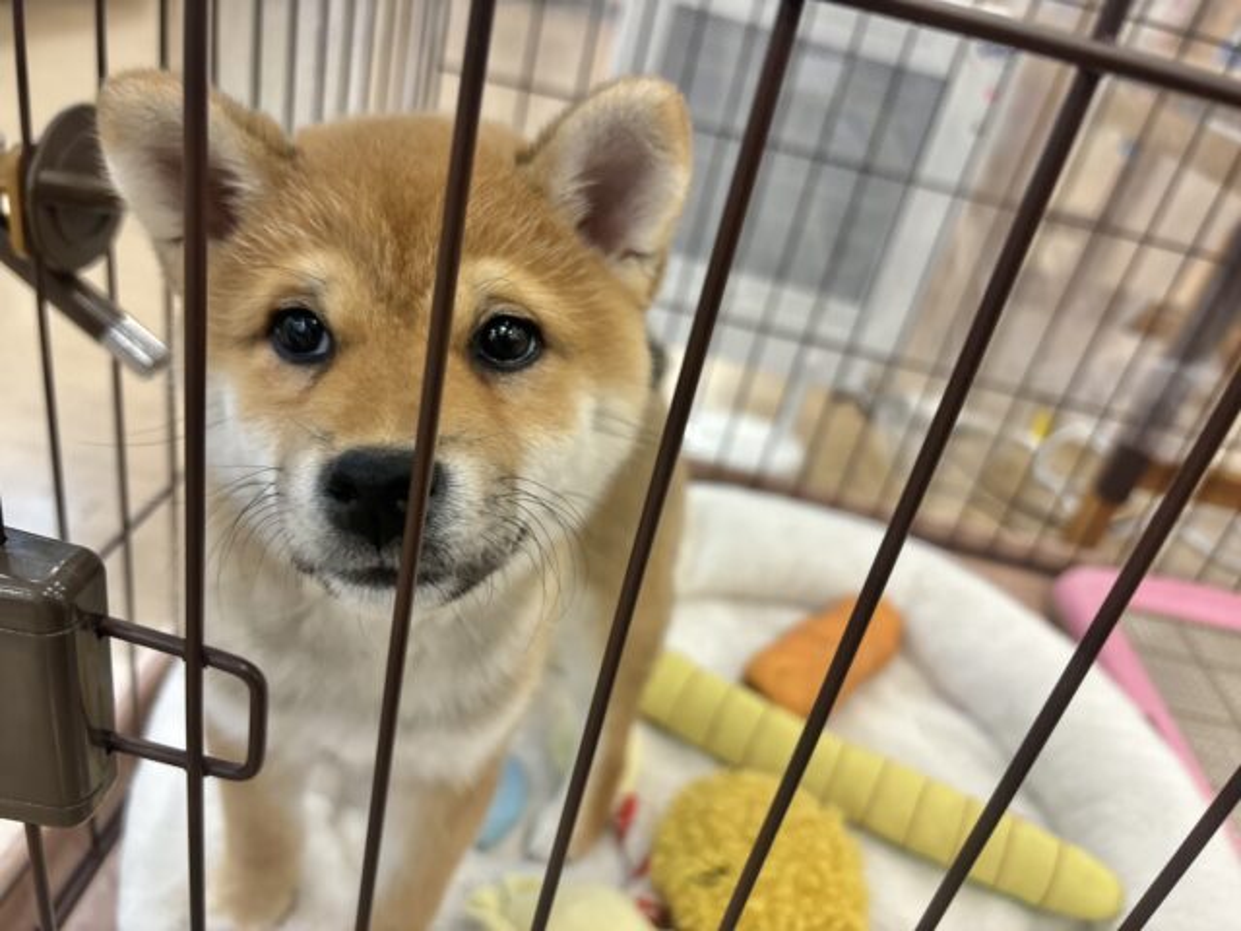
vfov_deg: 53.1
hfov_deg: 67.3
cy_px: 466
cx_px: 620
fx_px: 932
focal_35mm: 26
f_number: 1.6
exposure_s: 1/50
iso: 80
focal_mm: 5.96
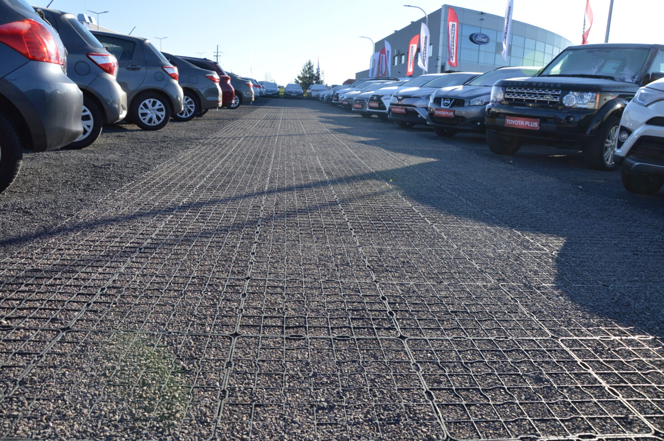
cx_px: 332
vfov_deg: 47.8
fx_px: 498
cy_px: 220
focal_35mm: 27
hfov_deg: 67.4
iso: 100
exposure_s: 1/200
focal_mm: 18
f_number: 7.1
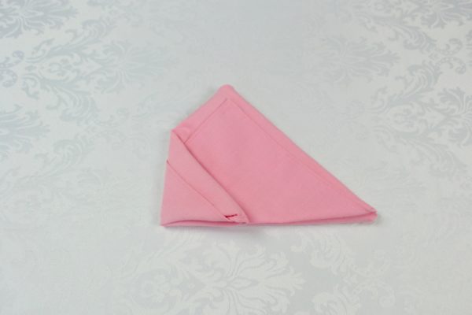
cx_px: 236
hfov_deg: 57.2
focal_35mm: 33
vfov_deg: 40.0
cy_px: 158
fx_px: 433
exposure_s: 1/125
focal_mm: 22
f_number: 5.6
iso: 280
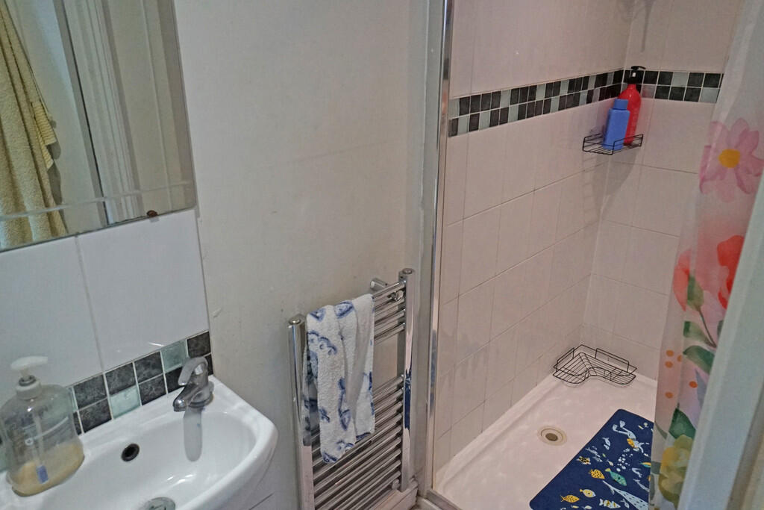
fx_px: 573
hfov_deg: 67.4
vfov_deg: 47.9
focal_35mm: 27
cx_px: 382
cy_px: 255
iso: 2500
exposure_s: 1/160
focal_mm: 18
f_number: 4
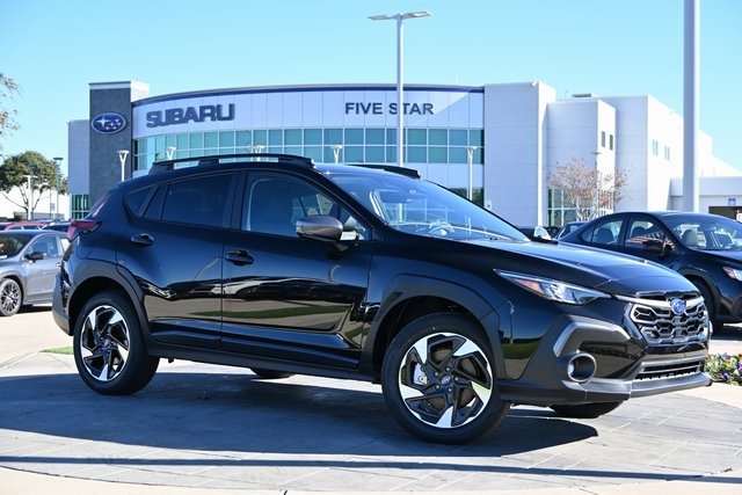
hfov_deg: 35.9
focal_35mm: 56
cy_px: 248
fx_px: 1144
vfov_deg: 24.4
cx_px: 371
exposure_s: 1/1250
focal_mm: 37
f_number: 4.2
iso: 400
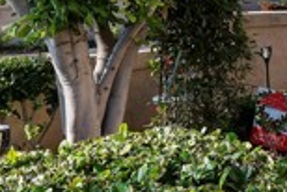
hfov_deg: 24.1
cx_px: 464
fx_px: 463
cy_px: -17
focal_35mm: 58
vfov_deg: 22.2
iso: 500
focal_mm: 14
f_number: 20
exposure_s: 1/200
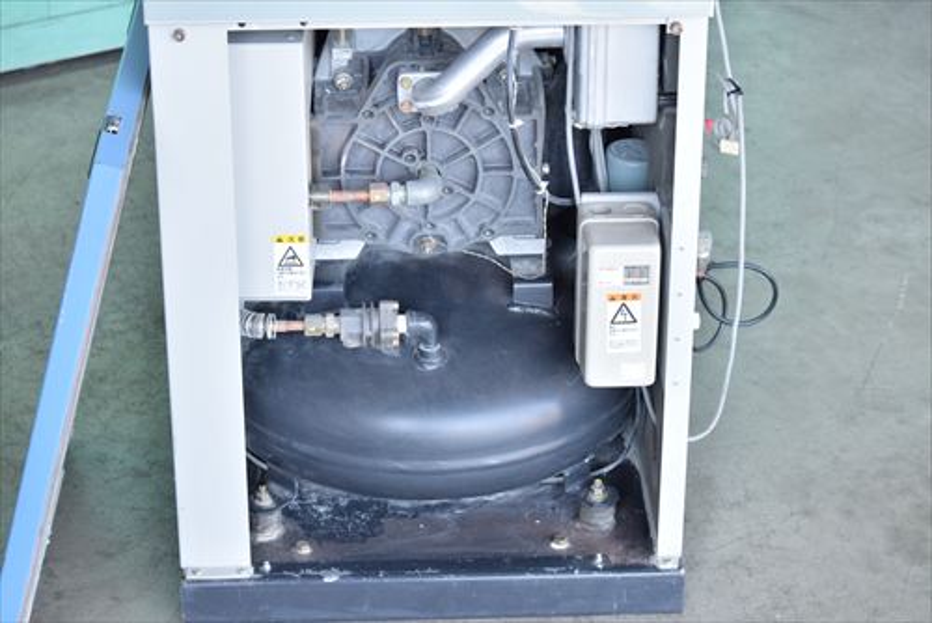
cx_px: 466
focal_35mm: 82
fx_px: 2137
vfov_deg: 16.6
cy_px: 312
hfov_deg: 24.6
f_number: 6.3
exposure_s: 1/250
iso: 1250
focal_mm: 55
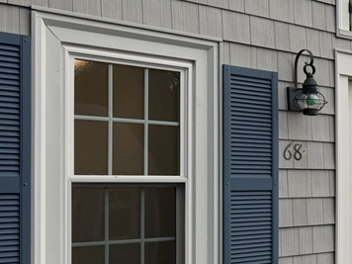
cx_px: 497
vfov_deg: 21.2
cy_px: 182
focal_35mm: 69
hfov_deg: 23.6
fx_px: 702
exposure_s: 1/1337
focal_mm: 6.76
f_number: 1.78
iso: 100
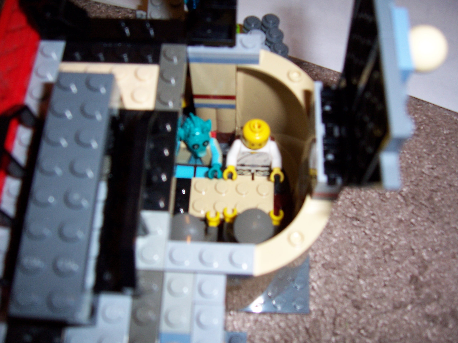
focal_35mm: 36
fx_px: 476
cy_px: 172
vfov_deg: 39.7
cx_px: 229
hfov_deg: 51.4
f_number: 3
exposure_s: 1/60
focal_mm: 6
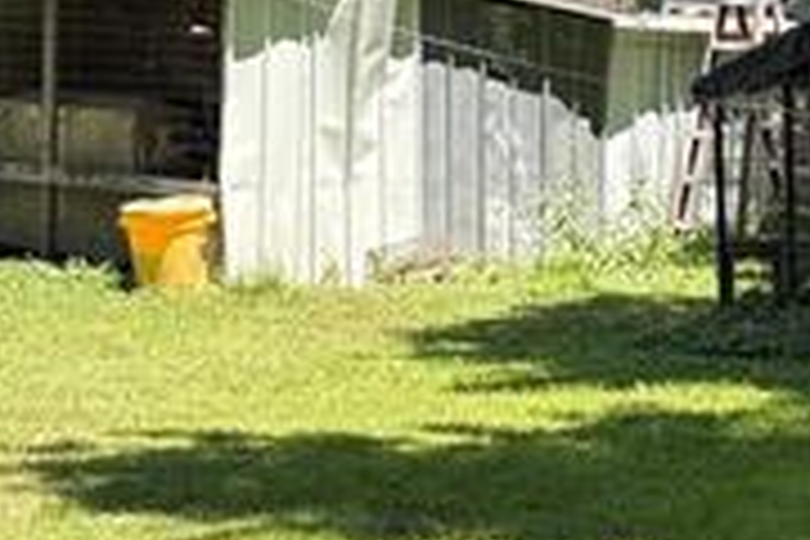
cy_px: -148
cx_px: 670
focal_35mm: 142
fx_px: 3195
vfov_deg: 9.5
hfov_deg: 14.4
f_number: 1.78
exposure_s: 1/1410
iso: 80
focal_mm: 6.76
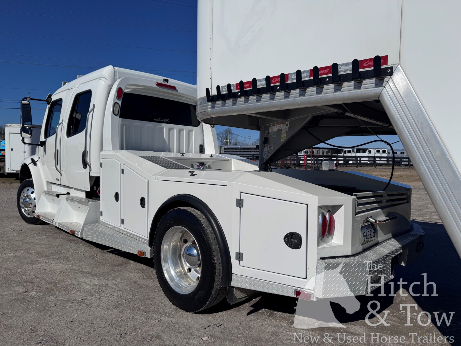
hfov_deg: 71.6
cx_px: 230
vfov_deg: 56.8
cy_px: 173
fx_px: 320
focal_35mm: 24
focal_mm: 6.76
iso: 50
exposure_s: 1/12346
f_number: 1.78
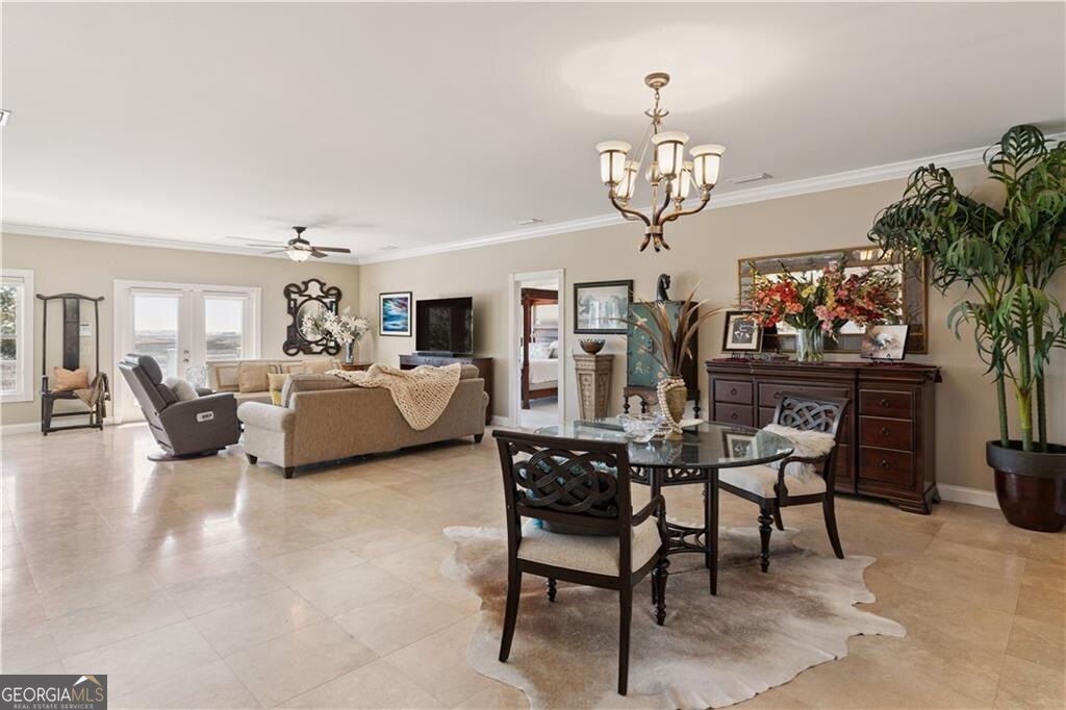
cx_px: 533
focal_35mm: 19
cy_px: 355
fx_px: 562
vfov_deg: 64.5
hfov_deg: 86.9
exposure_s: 1/6
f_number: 8
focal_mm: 19
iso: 250
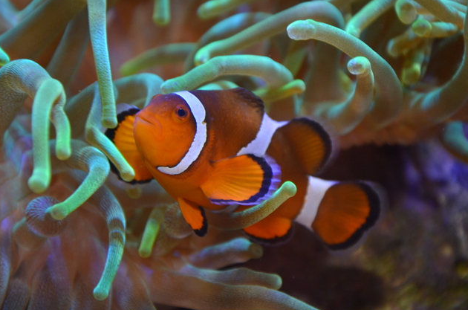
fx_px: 2238
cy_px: 144
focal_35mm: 173
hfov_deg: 11.9
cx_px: 219
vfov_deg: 7.9
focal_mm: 105
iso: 800
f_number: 5.6
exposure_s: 1/60
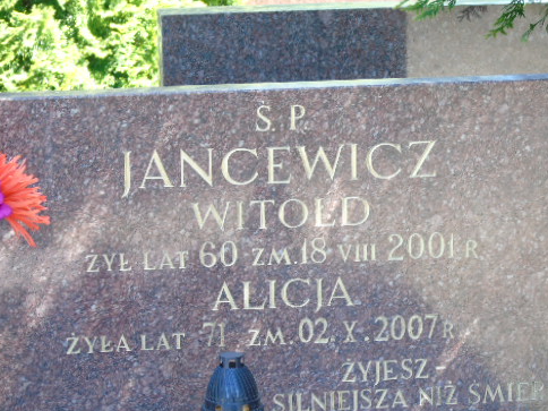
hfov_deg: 12.0
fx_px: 2596
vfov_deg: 9.0
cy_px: 268
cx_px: 299
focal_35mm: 164
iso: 80
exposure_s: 1/30
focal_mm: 22
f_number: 4.6
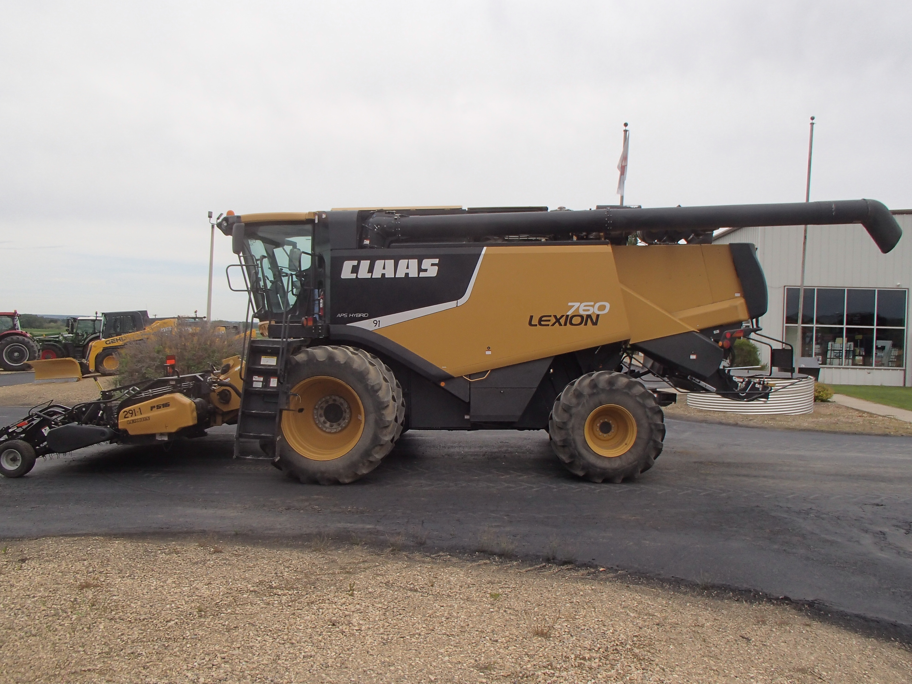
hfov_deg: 63.4
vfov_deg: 49.7
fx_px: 738
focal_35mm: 28
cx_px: 456
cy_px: 342
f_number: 11
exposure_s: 1/100
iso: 100
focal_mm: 5
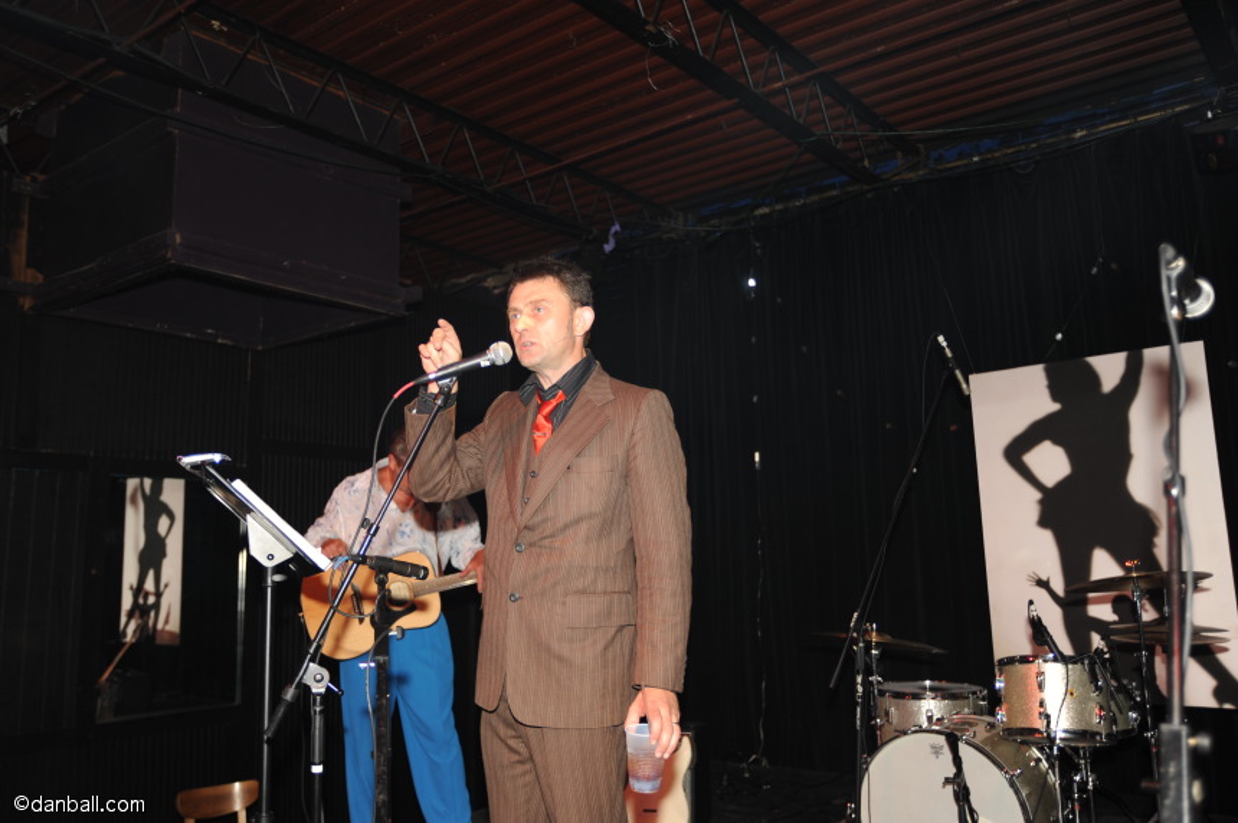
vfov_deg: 43.5
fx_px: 1031
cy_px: 412
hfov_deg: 62.0
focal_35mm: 30
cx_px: 619
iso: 200
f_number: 2.8
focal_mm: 30
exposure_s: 1/30
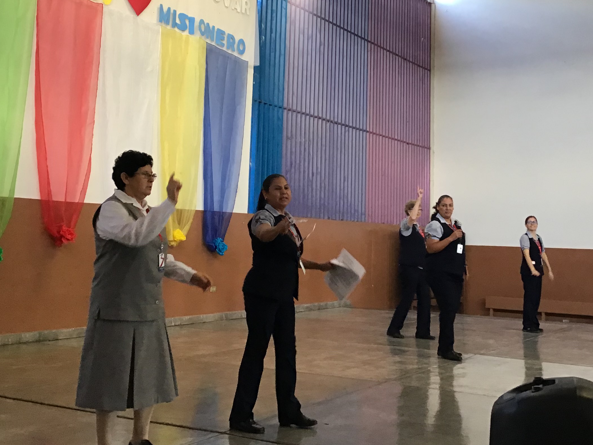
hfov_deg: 39.6
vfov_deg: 29.9
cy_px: 126
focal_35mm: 48
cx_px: 338
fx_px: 822
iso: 100
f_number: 2.4
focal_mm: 3.3
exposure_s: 1/30
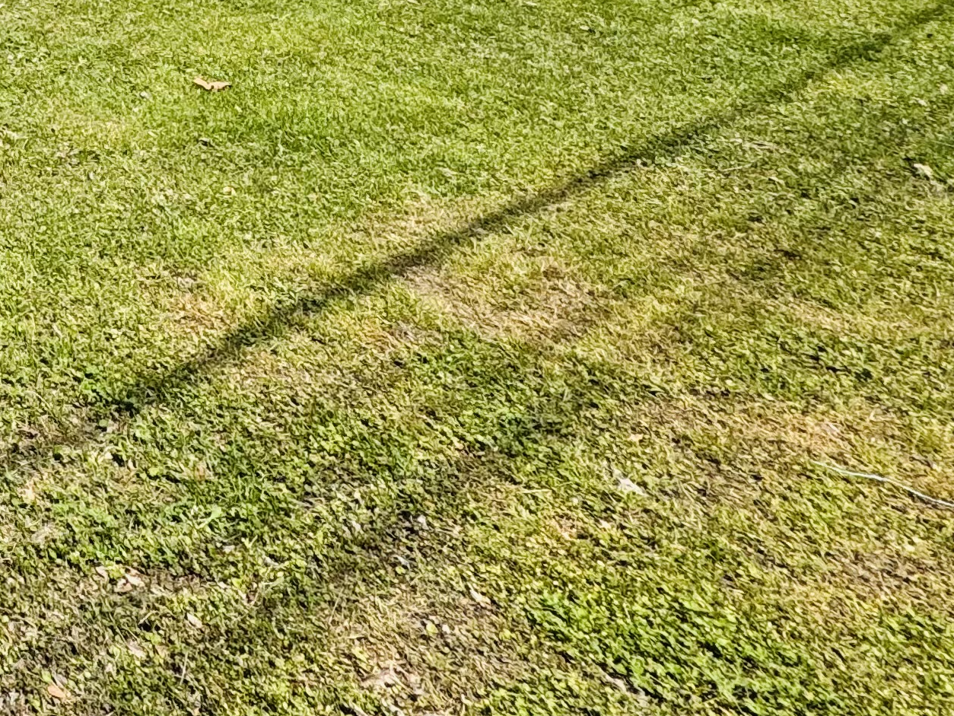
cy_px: -240
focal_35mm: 45
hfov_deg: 27.6
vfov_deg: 26.7
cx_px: -500
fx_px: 1240
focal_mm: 2.22
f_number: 2.2
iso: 50
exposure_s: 1/1299
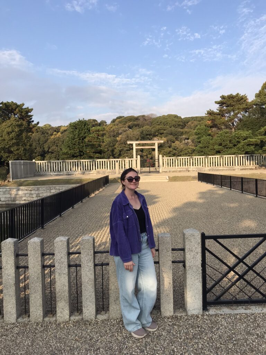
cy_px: 178
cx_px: 133
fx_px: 287
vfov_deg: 63.4
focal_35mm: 28
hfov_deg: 49.7
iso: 20
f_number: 1.8
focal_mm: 3.99
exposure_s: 1/1212
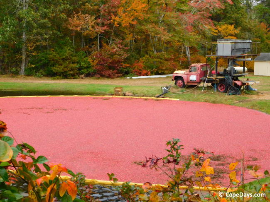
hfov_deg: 29.4
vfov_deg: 22.3
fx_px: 515
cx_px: 135
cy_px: 101
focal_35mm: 66
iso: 125
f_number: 4.2
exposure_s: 1/200
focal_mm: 11.7
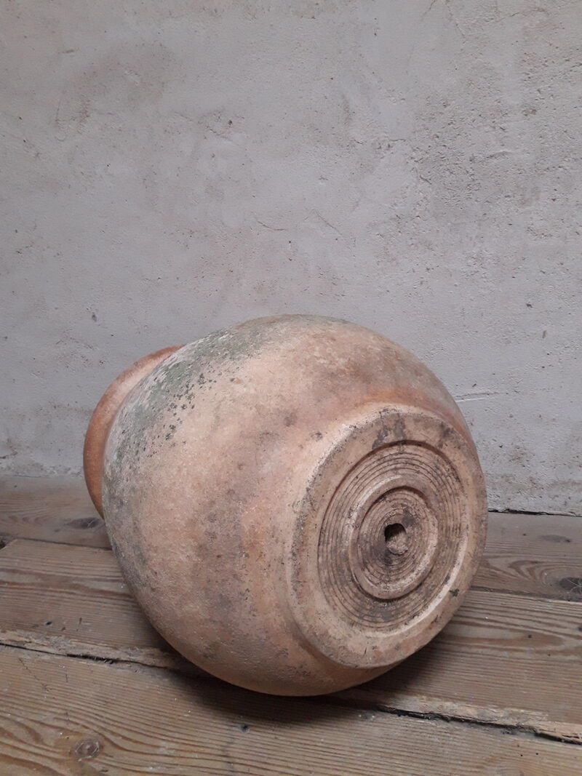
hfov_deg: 49.7
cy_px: 388
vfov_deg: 63.4
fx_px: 628
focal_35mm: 28
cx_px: 291
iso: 200
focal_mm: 3.7
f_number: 1.9
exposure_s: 1/25
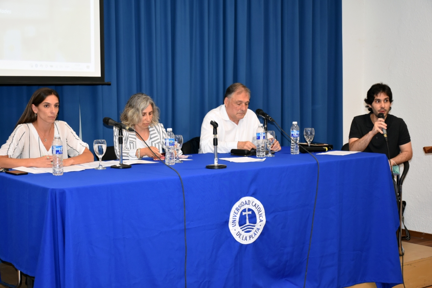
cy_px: 144
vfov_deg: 22.6
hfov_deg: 33.4
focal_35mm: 60
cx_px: 216
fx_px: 720
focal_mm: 40
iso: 800
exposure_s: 1/100
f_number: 5
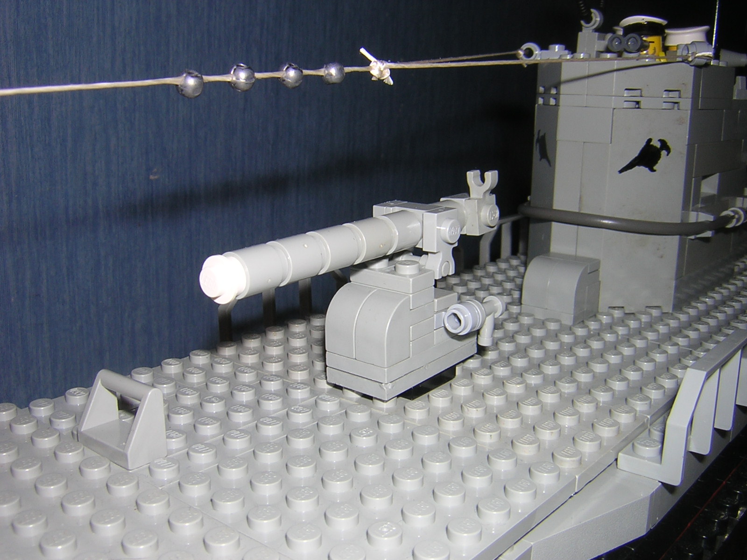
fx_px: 777
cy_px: 280
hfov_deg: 51.4
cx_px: 374
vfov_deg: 39.7
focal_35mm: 36
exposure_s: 1/60.1
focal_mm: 4.7
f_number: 5.2
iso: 100
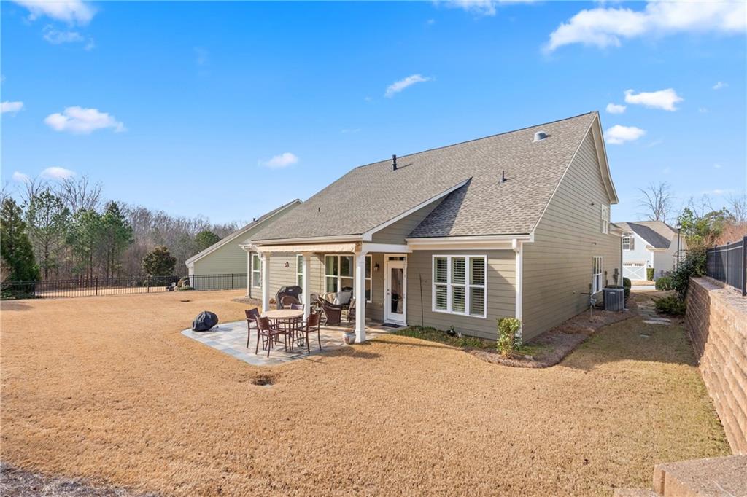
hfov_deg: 95.0
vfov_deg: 72.0
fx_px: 342
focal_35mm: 16
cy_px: 248
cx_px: 374
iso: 1250
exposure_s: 1/2500
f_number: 5.6
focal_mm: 16.5
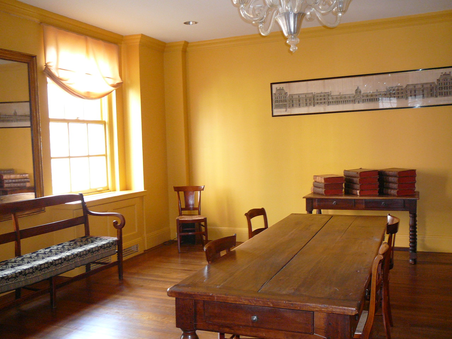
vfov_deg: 40.7
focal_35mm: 35
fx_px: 457
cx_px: 226
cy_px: 170
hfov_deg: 52.6
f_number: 2.8
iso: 200
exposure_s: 1/15
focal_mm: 5.2
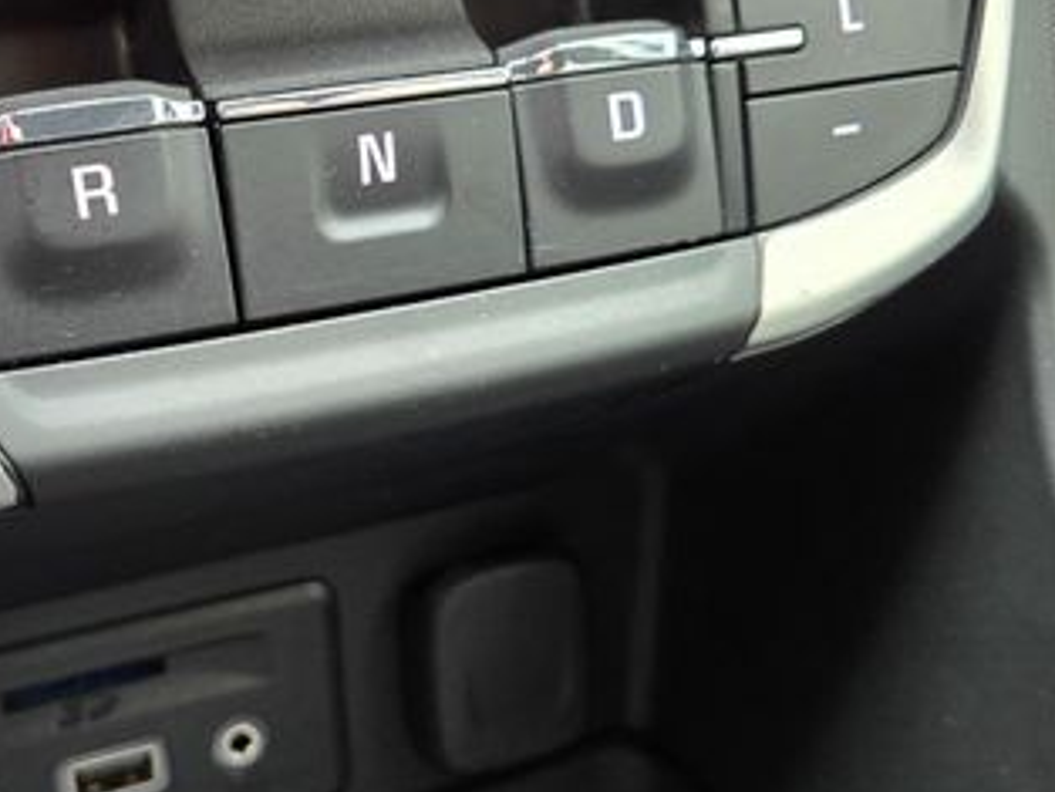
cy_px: 398
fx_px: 1433
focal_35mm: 47
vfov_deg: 30.9
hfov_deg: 39.3
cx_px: 256
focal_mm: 5.4
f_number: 1.8
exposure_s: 1/60
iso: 640
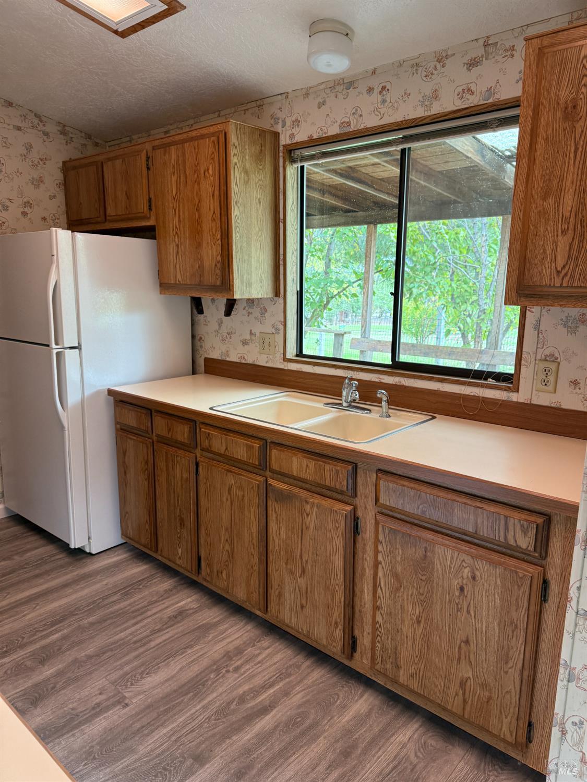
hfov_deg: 56.8
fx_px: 542
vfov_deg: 71.6
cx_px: 294
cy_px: 391
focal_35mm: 24
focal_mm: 6.76
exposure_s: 1/81
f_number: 1.78
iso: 200
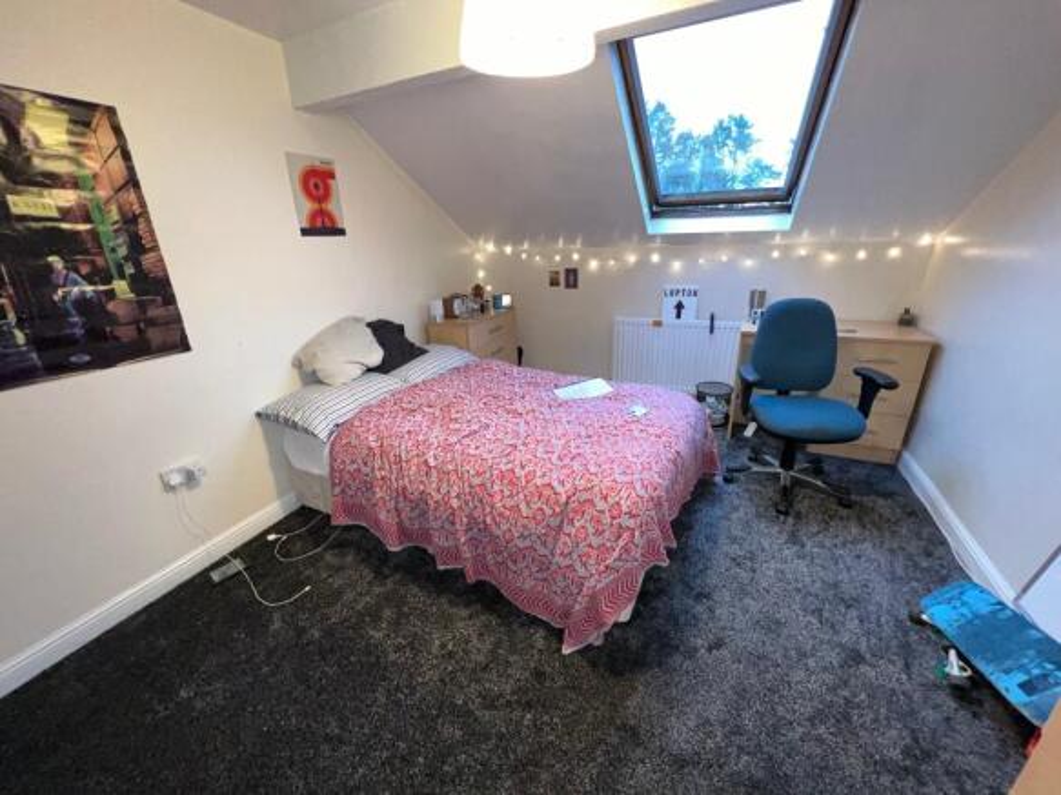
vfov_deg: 89.9
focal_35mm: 13
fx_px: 398
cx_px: 530
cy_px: 398
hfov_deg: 106.2
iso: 250
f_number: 1.8
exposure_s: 1/50
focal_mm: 1.57
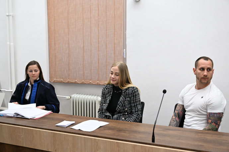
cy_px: 76
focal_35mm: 44
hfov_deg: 44.5
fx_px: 280
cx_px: 114
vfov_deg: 30.5
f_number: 4.5
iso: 3200
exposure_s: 1/500
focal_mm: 44
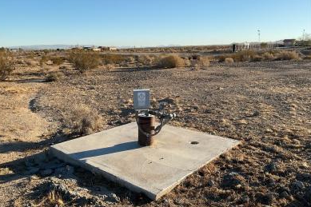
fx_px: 268
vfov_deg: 42.2
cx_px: 153
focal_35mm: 31
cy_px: 114
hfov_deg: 60.3
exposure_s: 1/1221
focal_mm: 3
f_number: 1.8
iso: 16
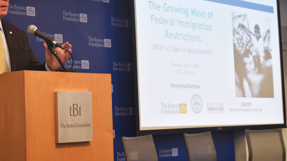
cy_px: 64
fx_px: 731
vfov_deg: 12.6
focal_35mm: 96
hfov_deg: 22.2
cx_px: 108
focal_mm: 48
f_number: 5.3
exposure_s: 1/60
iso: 640
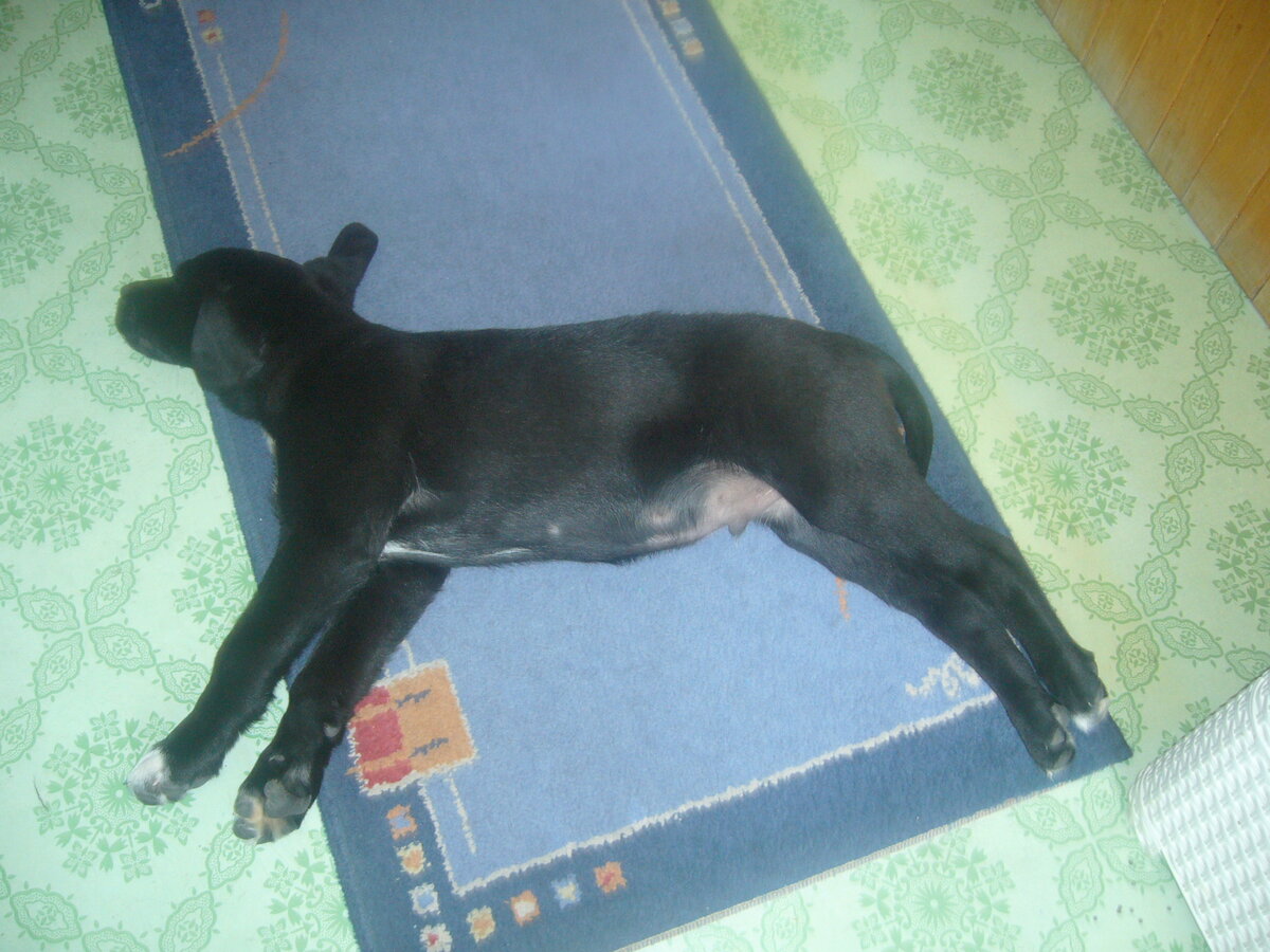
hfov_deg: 52.6
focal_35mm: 35
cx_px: 635
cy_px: 476
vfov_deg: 40.7
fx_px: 1284
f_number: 2.8
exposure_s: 1/8
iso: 100
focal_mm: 5.8
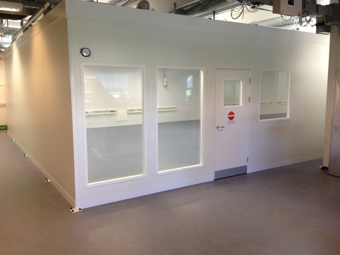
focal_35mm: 33
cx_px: 170
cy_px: 128
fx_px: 324
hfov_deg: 55.4
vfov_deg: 42.9
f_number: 2.4
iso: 50
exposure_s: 1/30
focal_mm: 4.13
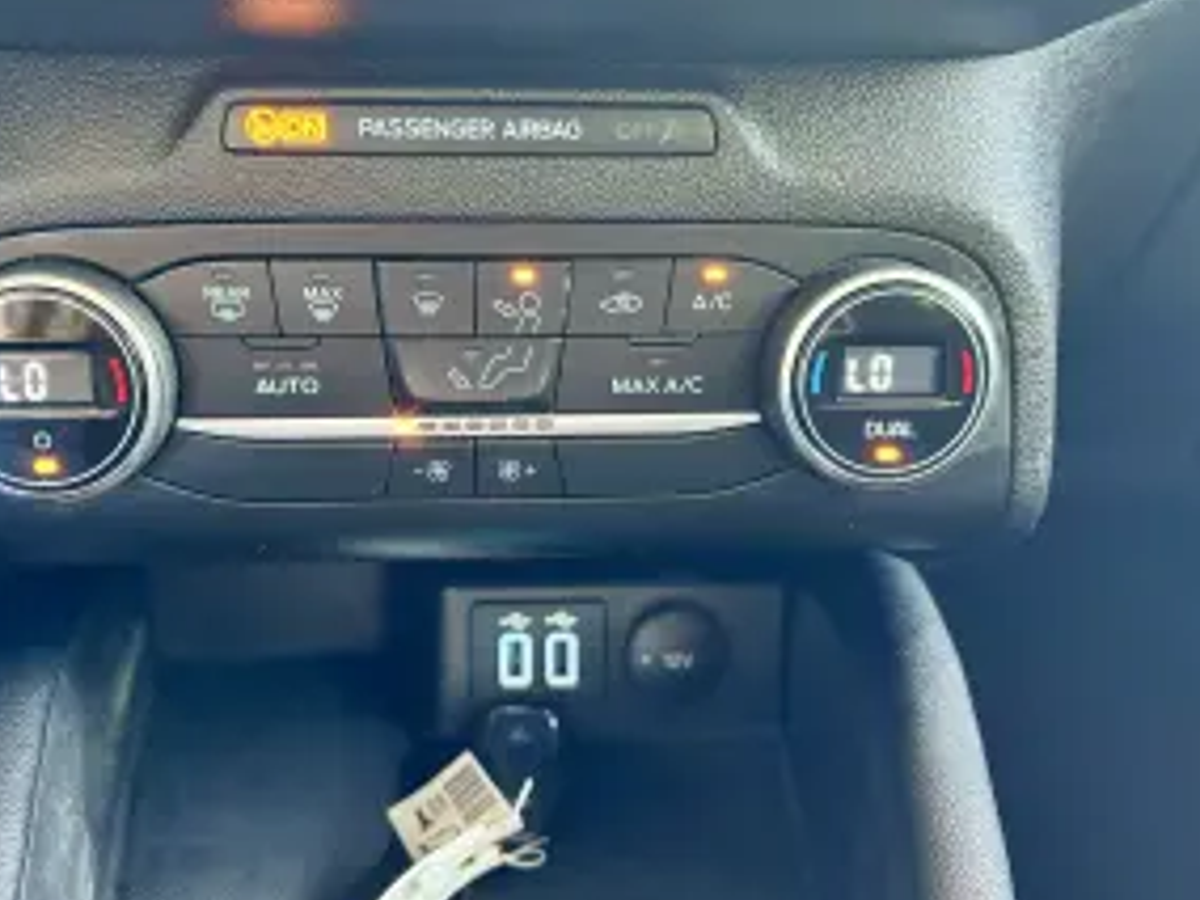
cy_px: 389
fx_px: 1144
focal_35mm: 33
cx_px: 524
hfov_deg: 55.2
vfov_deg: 42.8
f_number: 1.6
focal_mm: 5.96
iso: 640
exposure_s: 1/40
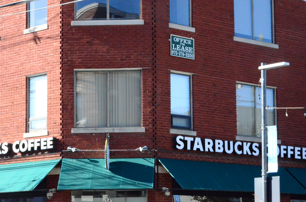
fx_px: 891
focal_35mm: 105
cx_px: 153
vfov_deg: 13.0
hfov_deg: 19.5
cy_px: 101
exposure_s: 1/1600
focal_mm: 70
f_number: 14
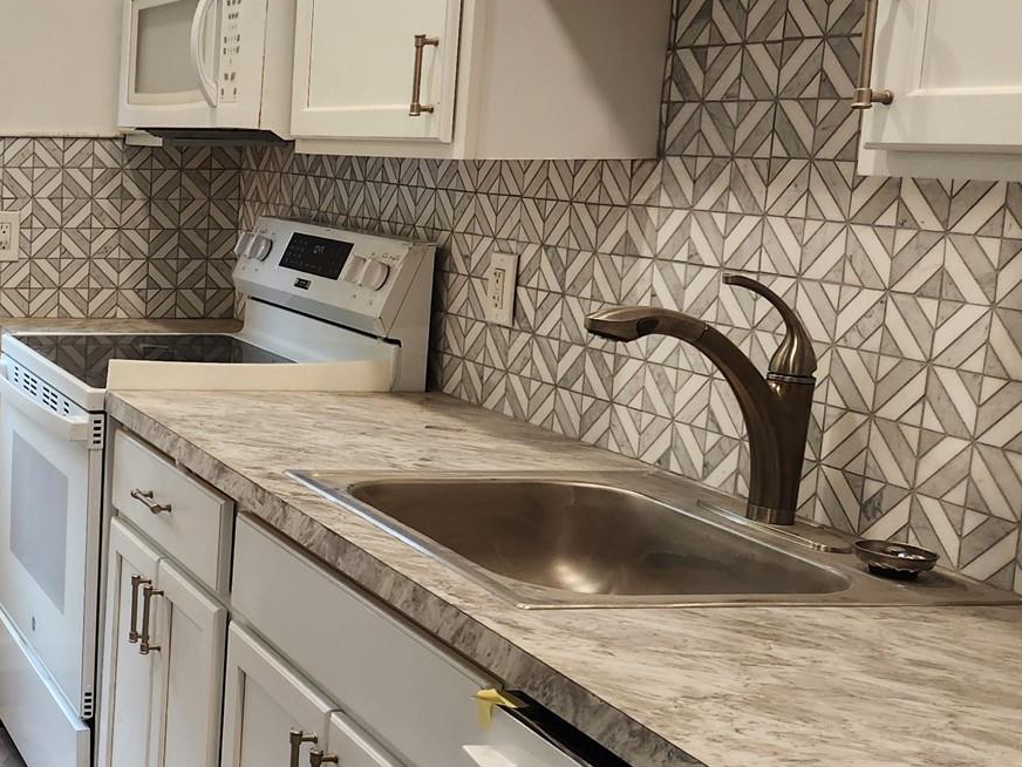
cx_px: -170
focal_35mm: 54
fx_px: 1594
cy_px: 347
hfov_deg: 30.7
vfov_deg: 27.0
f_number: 1.8
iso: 100
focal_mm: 5.4
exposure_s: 1/120
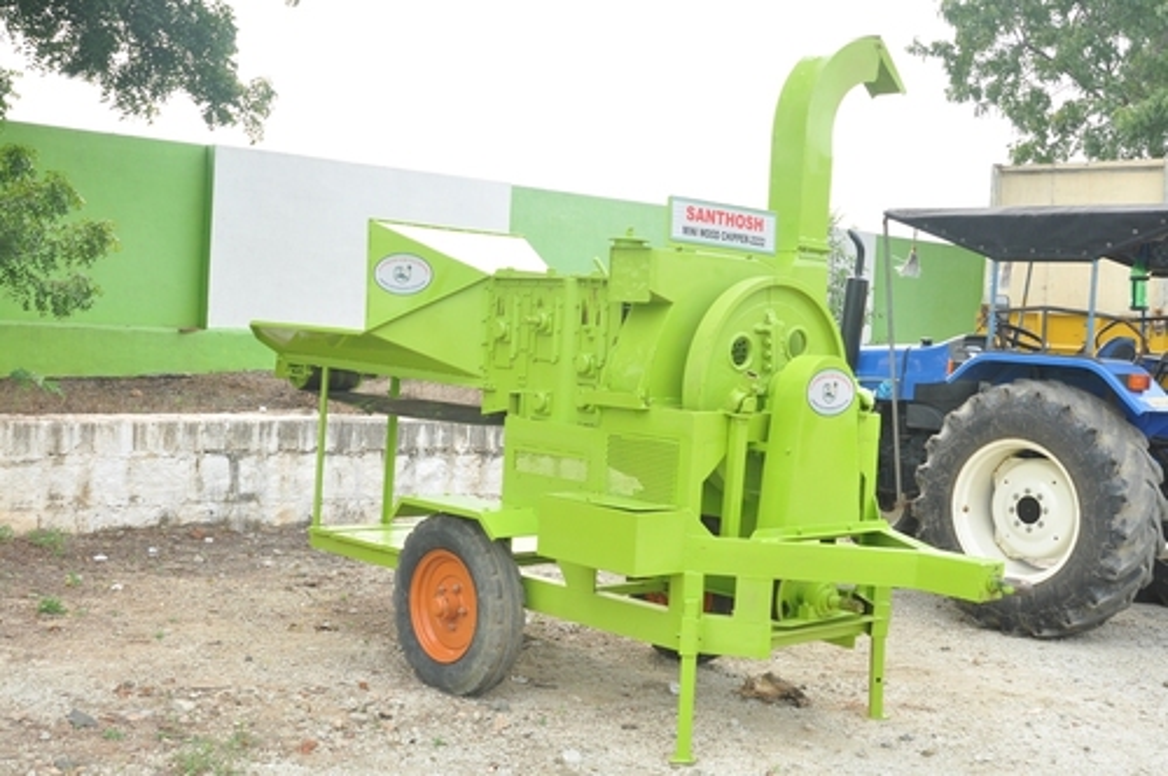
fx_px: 1458
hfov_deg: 43.7
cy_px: 388
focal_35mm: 45
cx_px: 584
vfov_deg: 29.8
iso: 320
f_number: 7.1
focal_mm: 30
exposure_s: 1/125
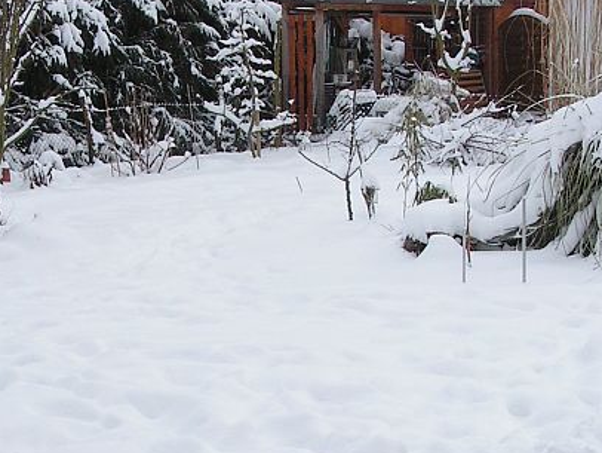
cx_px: 269
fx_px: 1479
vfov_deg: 17.4
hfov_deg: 23.0
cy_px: 279
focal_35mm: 85
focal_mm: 6.3
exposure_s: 1/200
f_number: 6.3
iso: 100
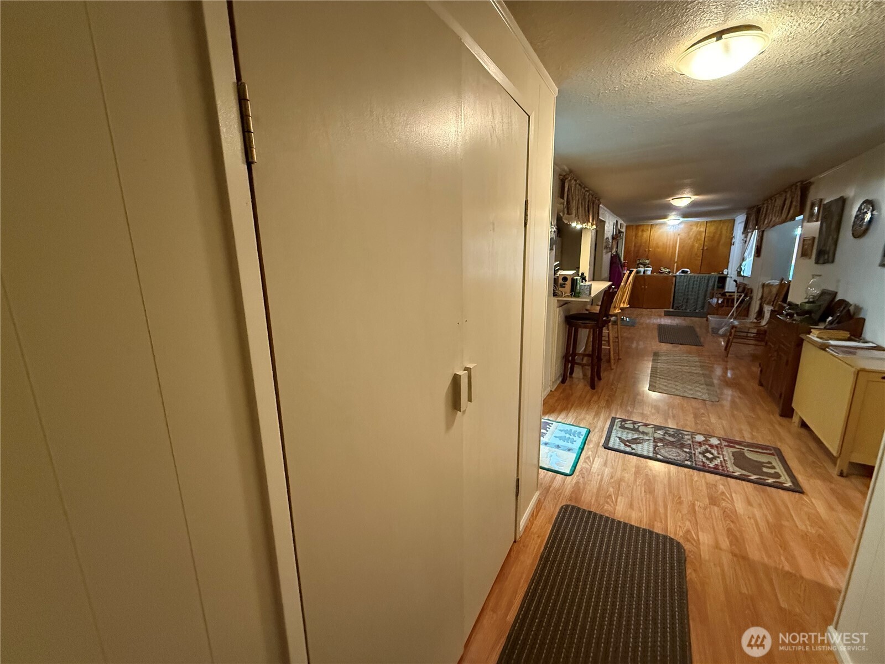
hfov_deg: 102.1
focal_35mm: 14
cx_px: 442
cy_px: 332
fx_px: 358
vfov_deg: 85.7
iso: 800
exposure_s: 1/60
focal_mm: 2.22
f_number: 2.2
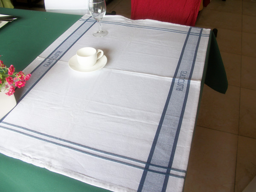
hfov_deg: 52.6
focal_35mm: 35
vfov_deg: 40.7
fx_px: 259
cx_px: 128
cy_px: 96
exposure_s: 1/40
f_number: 3.1
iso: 80
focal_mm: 6.3
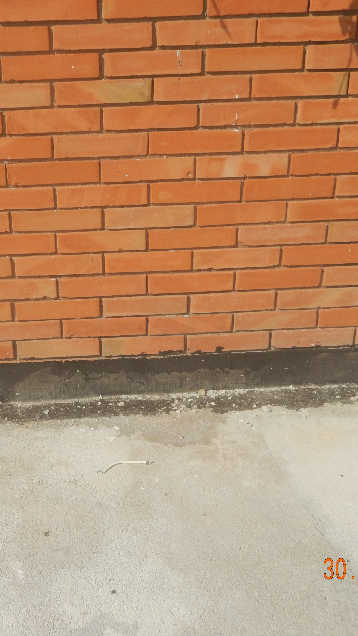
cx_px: 75
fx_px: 726
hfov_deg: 27.2
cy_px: 312
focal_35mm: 43
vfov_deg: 47.4
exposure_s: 1/1500
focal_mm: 5.1
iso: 125
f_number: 4.1
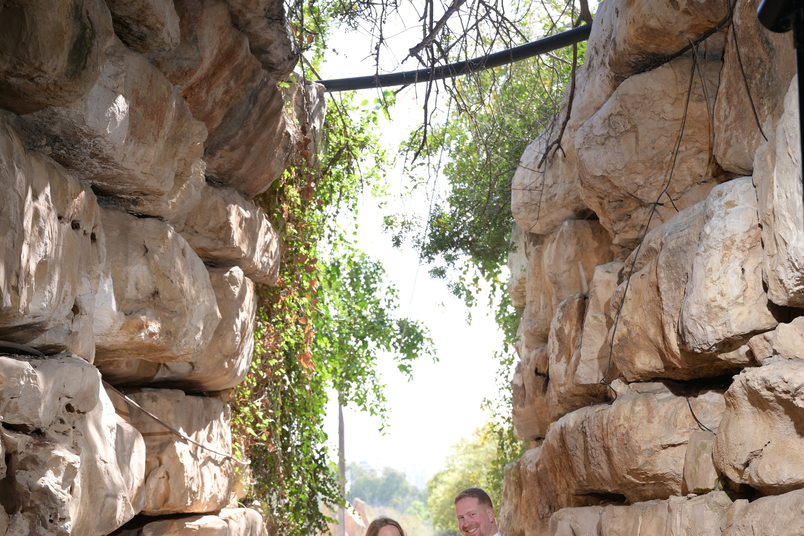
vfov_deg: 26.0
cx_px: 403
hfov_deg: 39.6
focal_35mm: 50
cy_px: 501
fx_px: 1117
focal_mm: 33
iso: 100
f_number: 4
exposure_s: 1/200
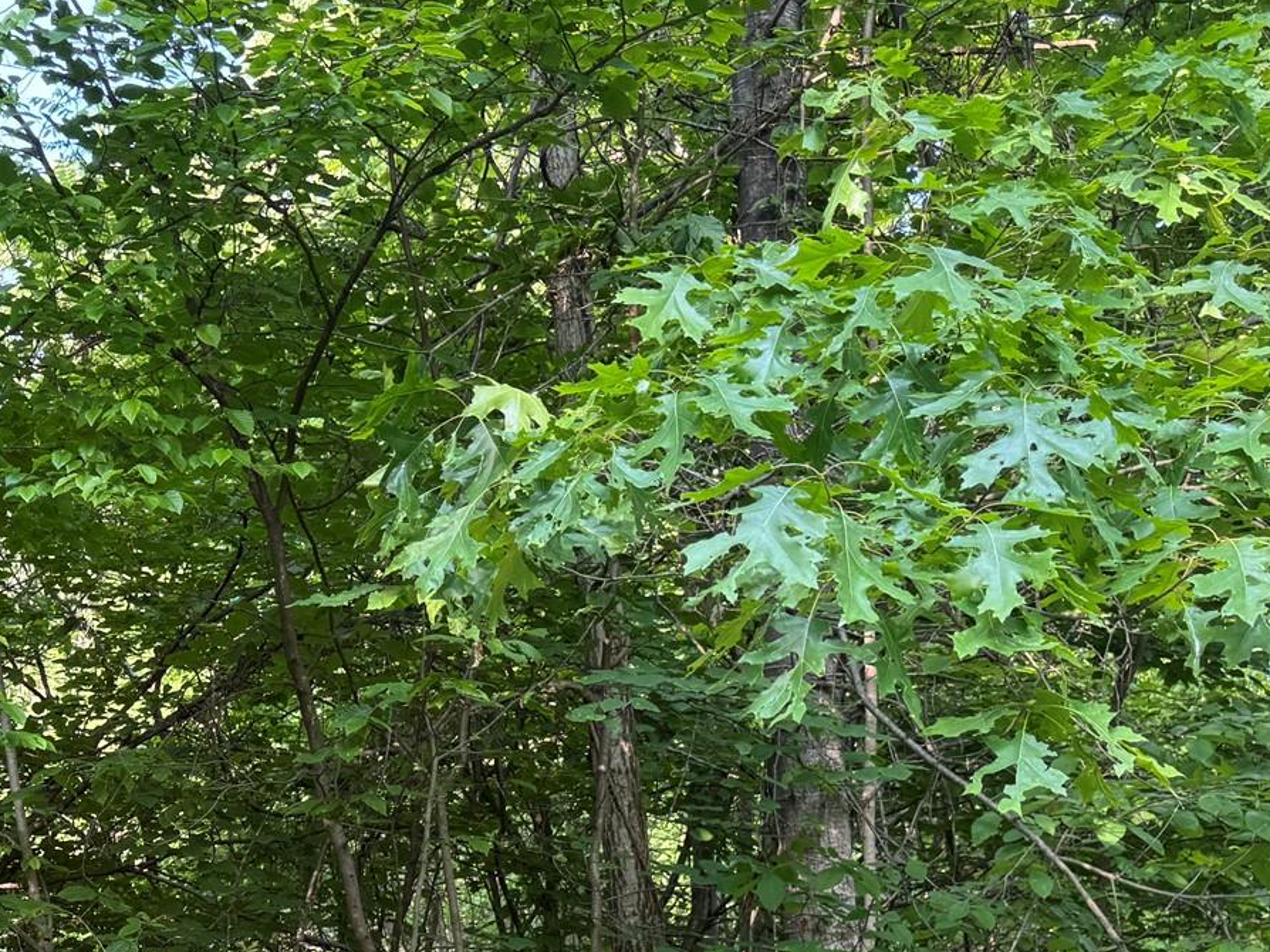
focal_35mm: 55
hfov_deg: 33.1
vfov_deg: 25.1
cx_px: 126
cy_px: 983
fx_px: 2017
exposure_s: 1/121
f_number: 1.78
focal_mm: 6.76
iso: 80
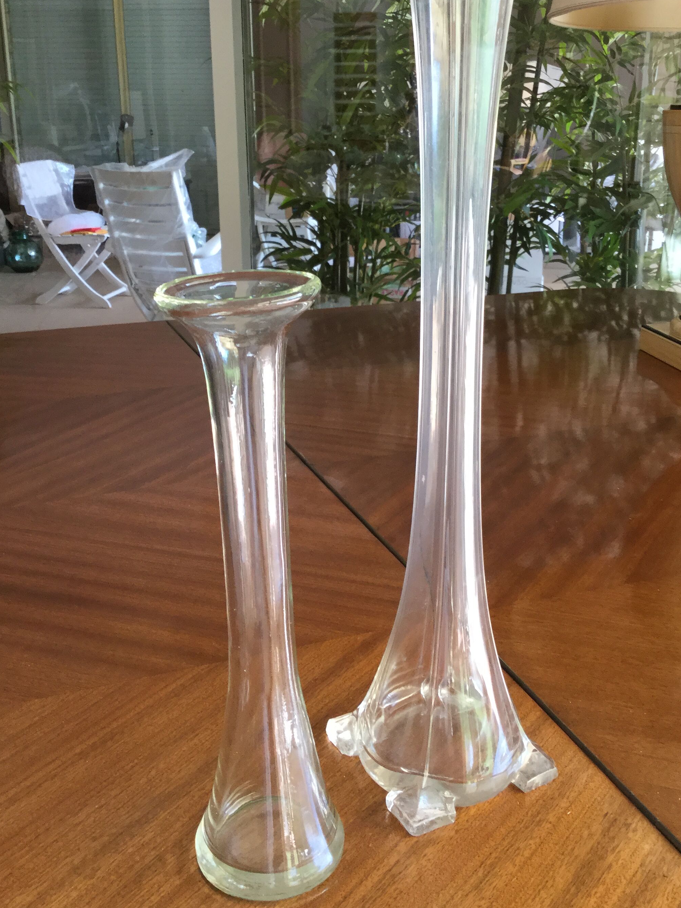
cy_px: 412
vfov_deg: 48.9
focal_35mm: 38
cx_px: 340
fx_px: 997
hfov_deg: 37.7
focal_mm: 3.3
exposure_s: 1/33
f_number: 2.4
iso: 40
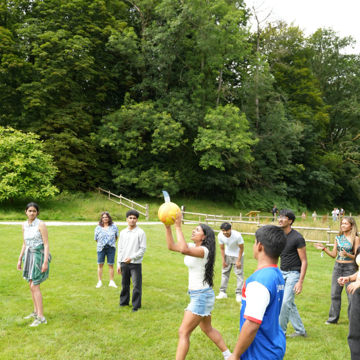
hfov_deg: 47.1
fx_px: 412
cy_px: 196
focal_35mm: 35
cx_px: 161
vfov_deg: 47.2
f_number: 3.5
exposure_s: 1/800
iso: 400
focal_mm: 24
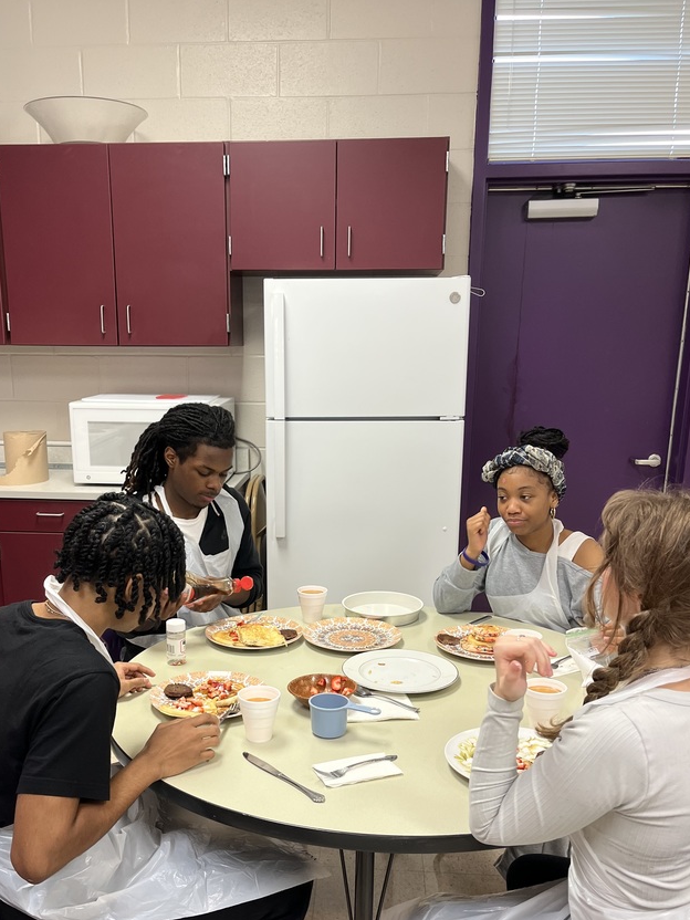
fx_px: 850
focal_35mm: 32
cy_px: 553
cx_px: 294
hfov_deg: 44.0
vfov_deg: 56.4
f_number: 1.6
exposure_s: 1/60
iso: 80
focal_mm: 5.1
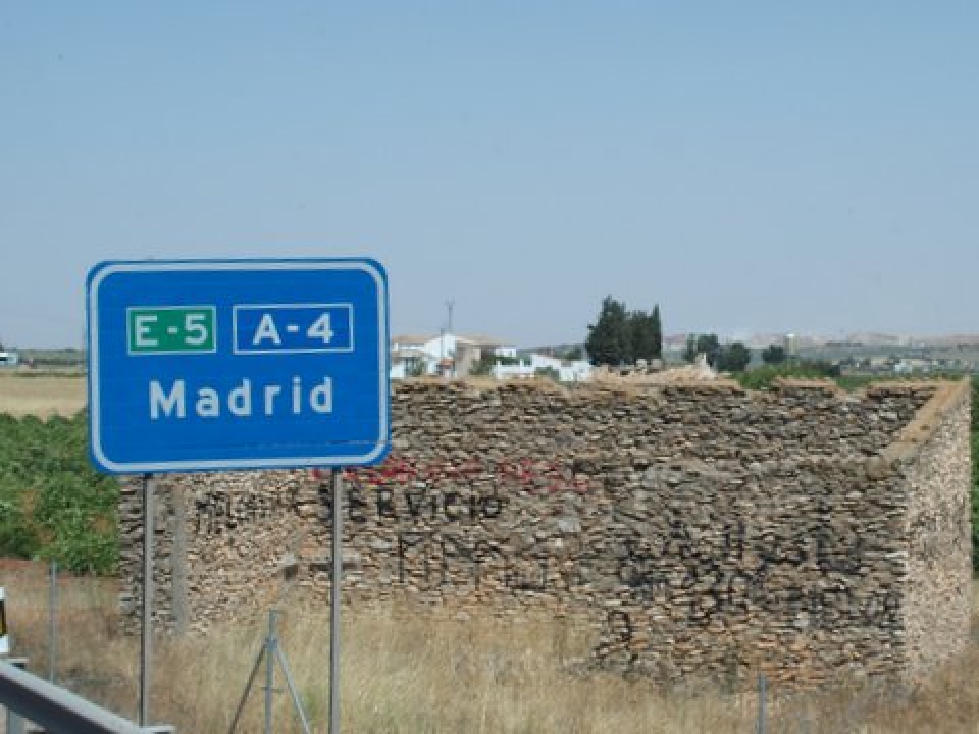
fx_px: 1612
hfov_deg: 33.8
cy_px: 367
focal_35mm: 57
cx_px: 490
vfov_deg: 25.7
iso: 100
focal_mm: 12
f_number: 4.5
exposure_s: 1/800
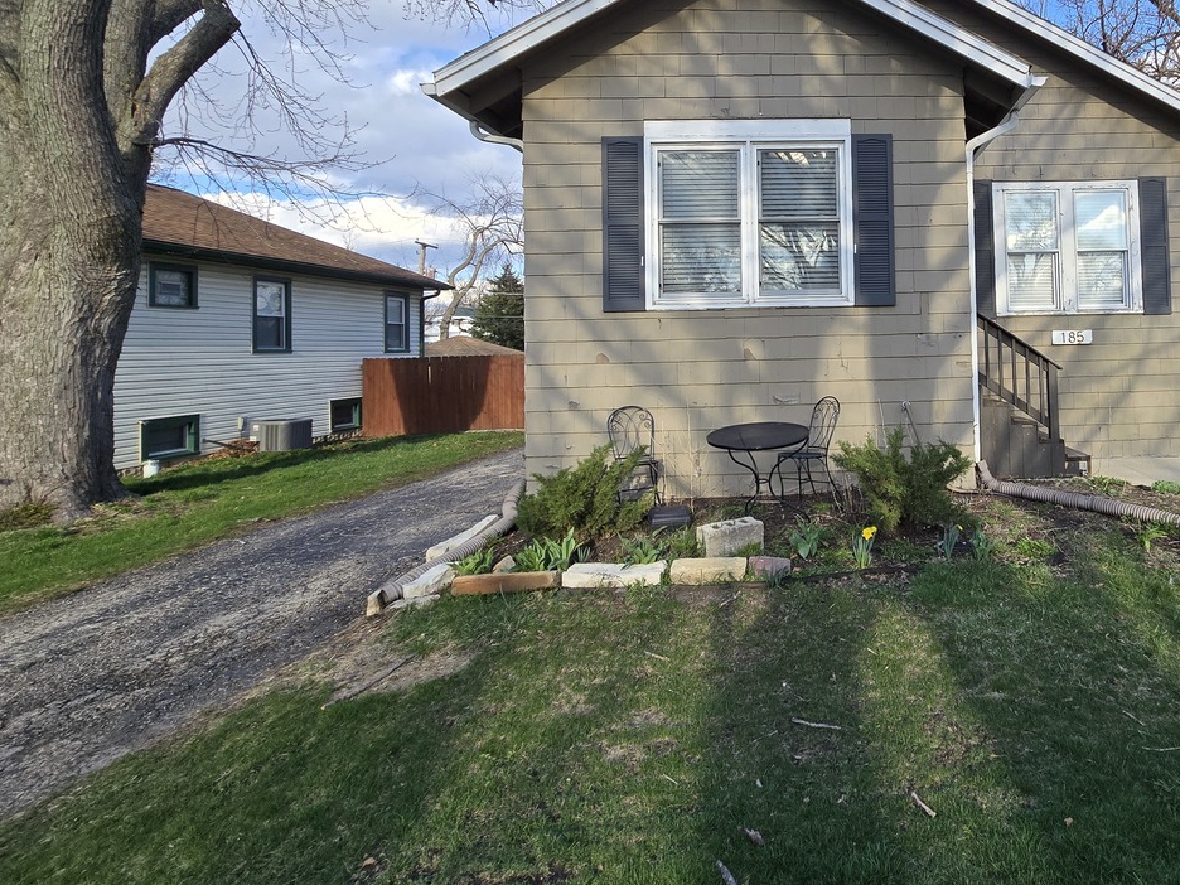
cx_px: 853
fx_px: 682
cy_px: 329
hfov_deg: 77.0
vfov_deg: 65.0
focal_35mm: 20
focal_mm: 2.2
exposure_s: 1/820
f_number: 2.2
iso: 50
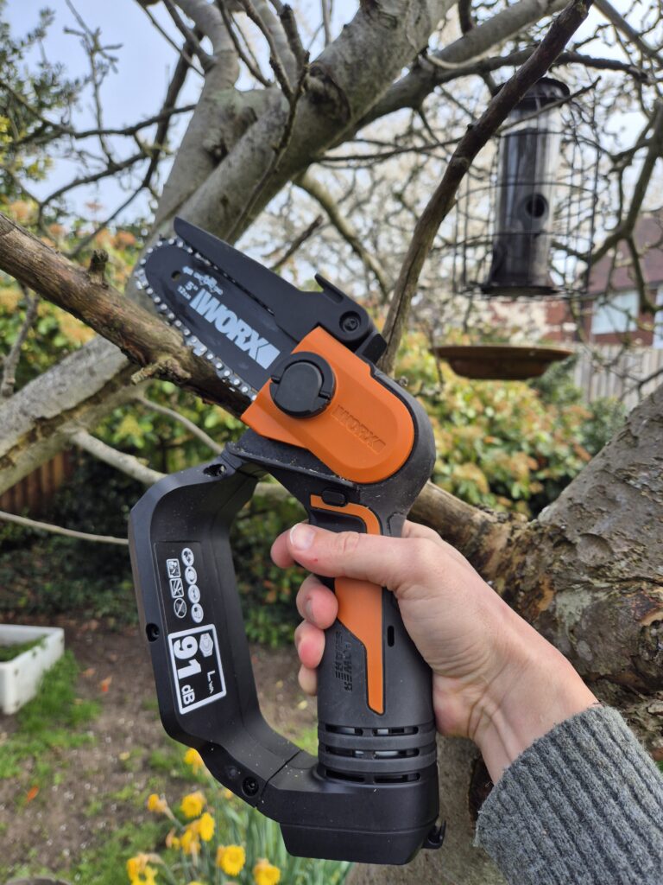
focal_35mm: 23
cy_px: 442
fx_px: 587
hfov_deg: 58.9
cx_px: 332
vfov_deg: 73.9
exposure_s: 1/684
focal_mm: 5.4
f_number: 1.8
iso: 25
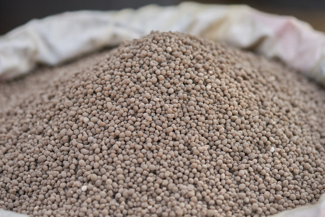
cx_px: 162
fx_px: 1219
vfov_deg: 10.2
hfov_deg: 15.2
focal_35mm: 135
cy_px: 108
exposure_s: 1/500
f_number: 2.8
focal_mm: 90
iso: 100
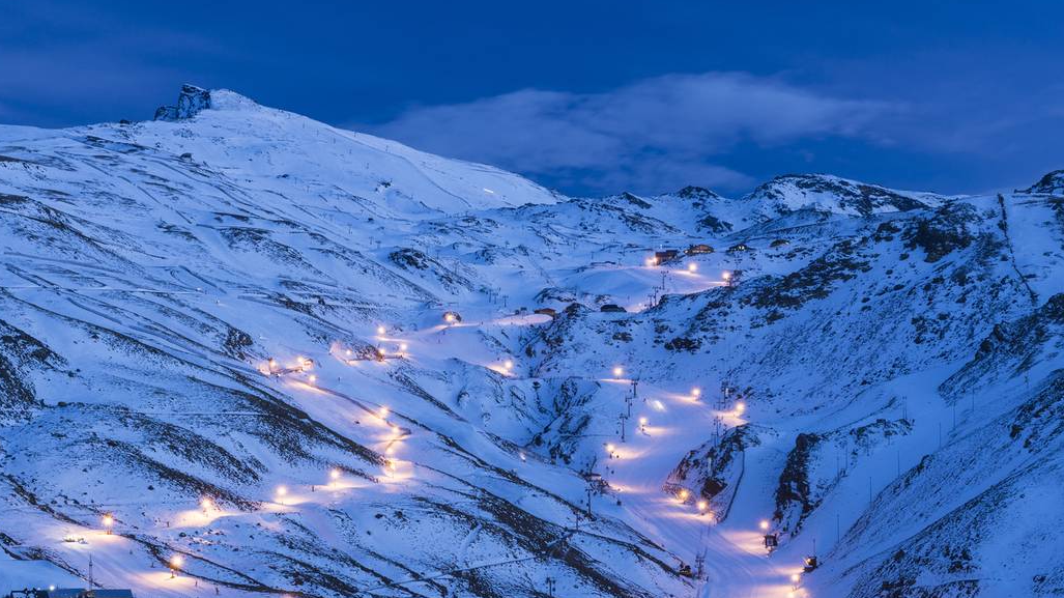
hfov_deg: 21.8
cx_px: 468
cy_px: 491
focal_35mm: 98
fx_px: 2764
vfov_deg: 12.3
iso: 100
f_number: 14
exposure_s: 8
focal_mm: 60
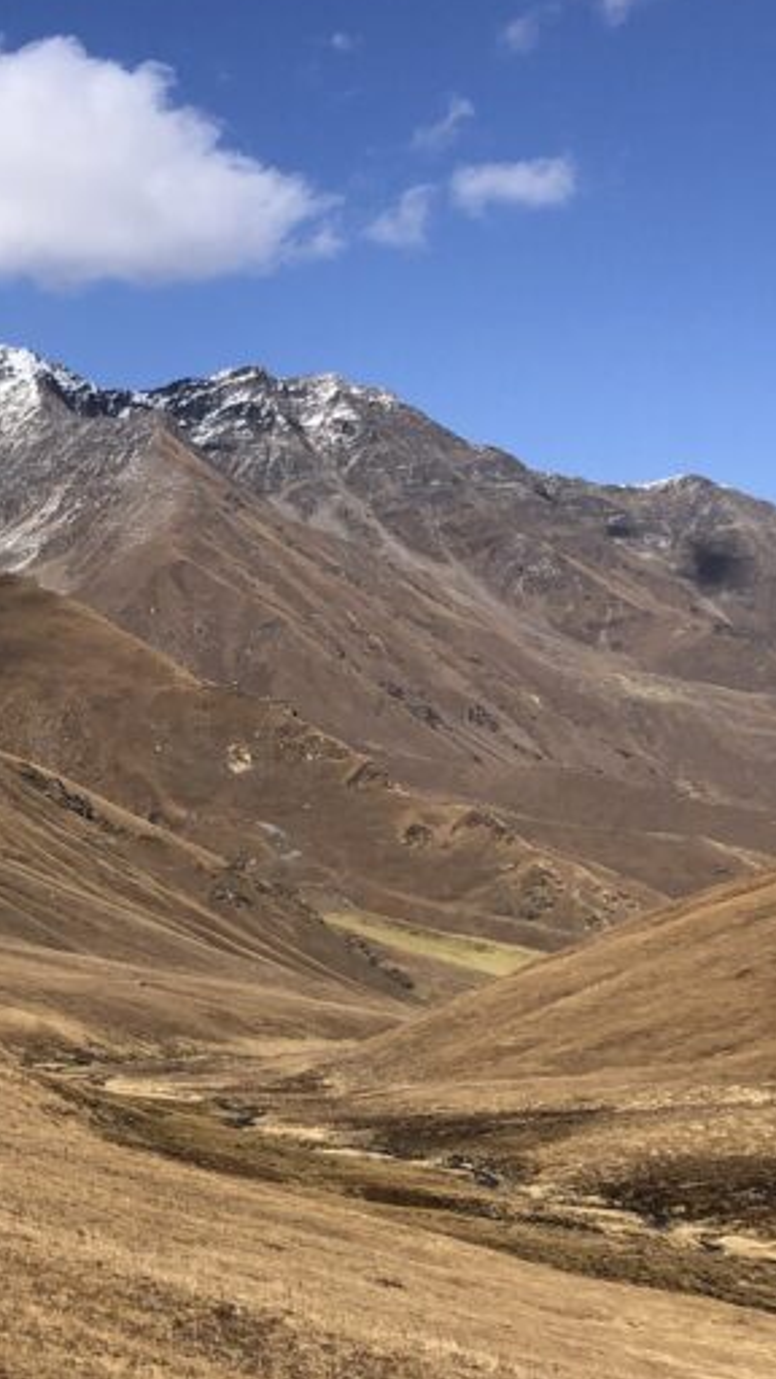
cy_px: 695
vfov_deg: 34.4
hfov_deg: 18.0
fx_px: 2231
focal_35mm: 61
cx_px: -323
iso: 20
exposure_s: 1/2315
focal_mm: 3.99
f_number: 1.8
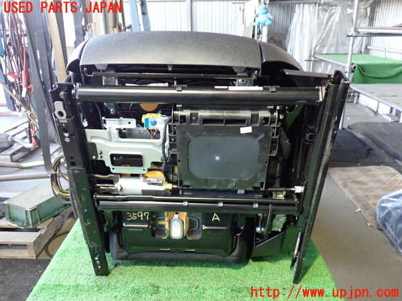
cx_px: 201
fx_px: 348
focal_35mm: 30
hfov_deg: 60.0
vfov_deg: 46.8
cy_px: 150
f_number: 2.3
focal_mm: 5.4
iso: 800
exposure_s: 1/30
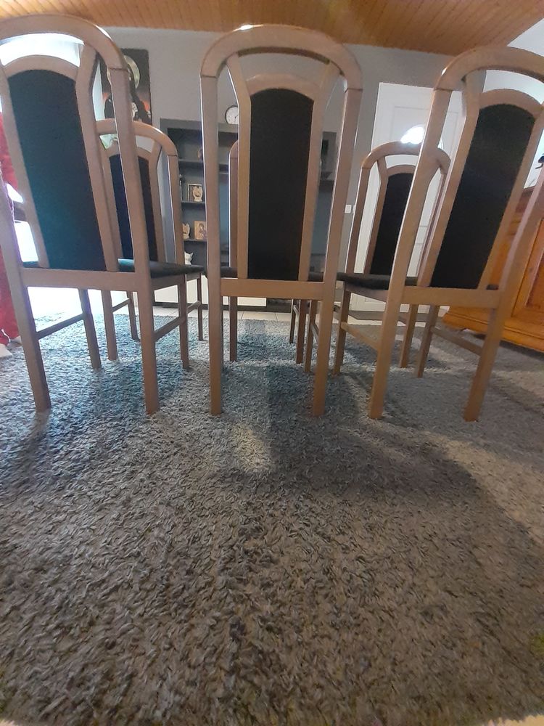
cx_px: 272
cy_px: 363
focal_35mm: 13
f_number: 2.2
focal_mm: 1.13
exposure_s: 1/20
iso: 640
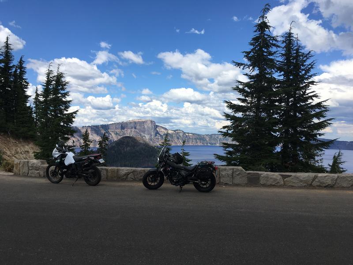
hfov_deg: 61.7
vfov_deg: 48.2
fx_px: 296
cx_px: 176
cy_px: 132
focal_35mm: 29
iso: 25
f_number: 2.2
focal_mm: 4.15
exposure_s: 1/1832
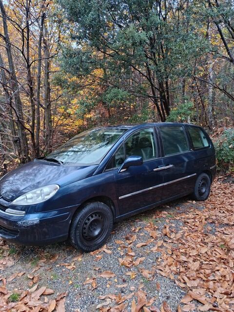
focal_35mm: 24
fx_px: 216
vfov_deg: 71.6
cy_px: 156
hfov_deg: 56.8
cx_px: 117
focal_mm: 5.24
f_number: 1.7
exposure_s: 1/20
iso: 1341
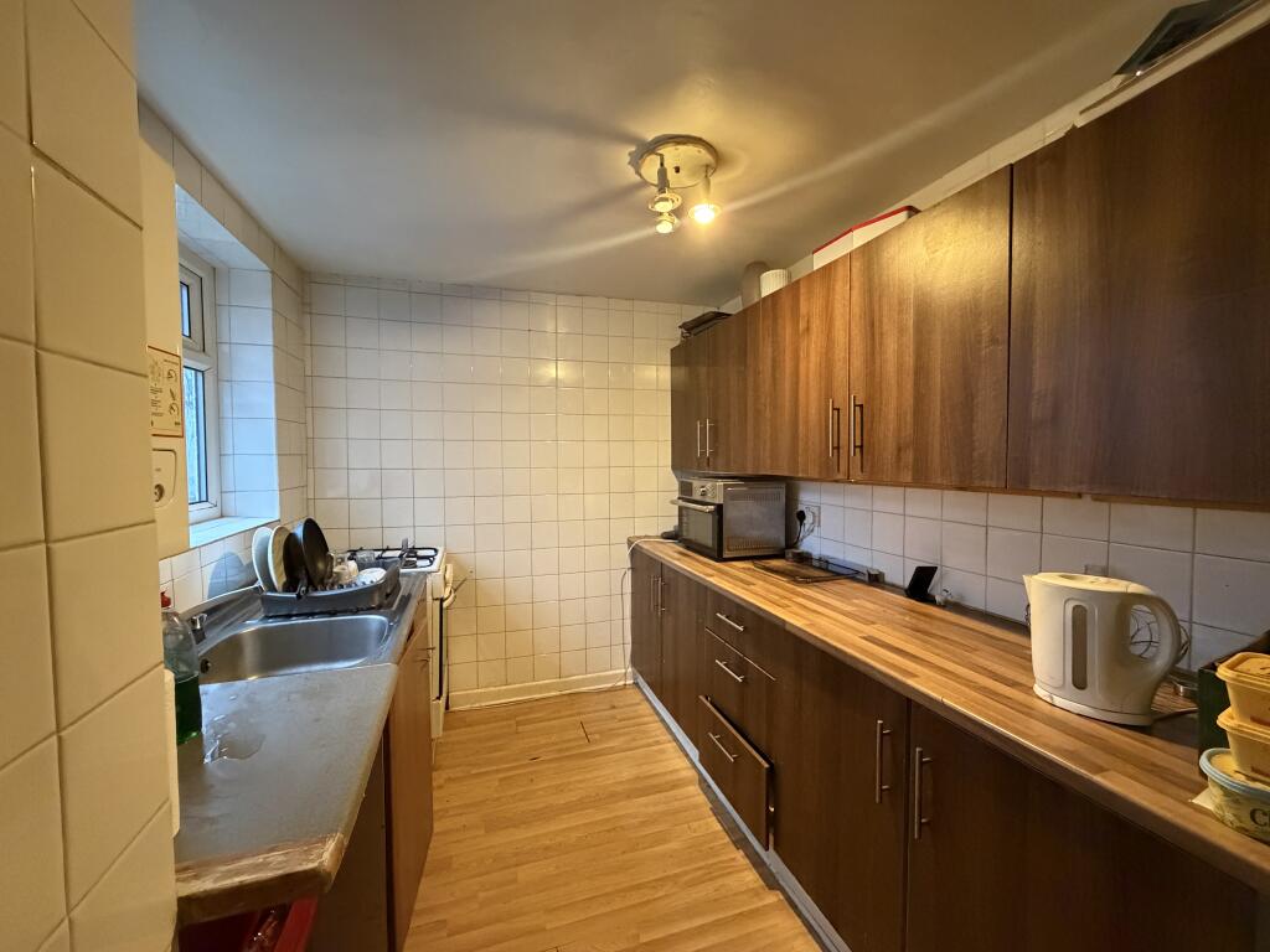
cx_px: 635
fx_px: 514
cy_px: 476
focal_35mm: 14
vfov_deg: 85.7
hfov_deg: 102.1
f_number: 2.2
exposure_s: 1/60
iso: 1000
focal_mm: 2.22
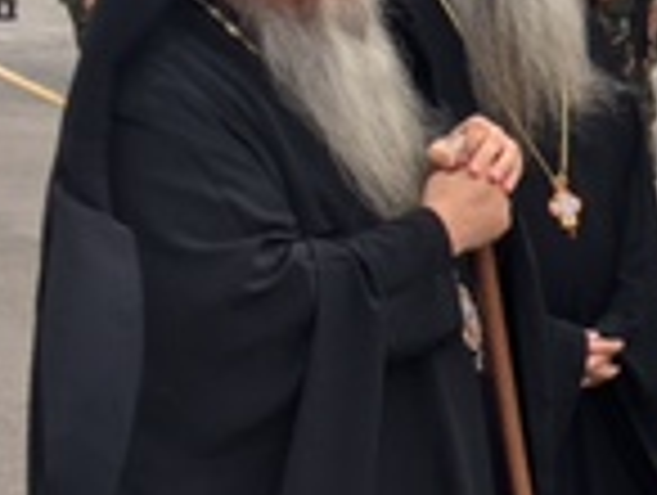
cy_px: 63
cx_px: 1224
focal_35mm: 127
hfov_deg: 13.7
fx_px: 2414
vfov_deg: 11.6
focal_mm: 4.15
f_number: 2.2
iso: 25
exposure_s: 1/855
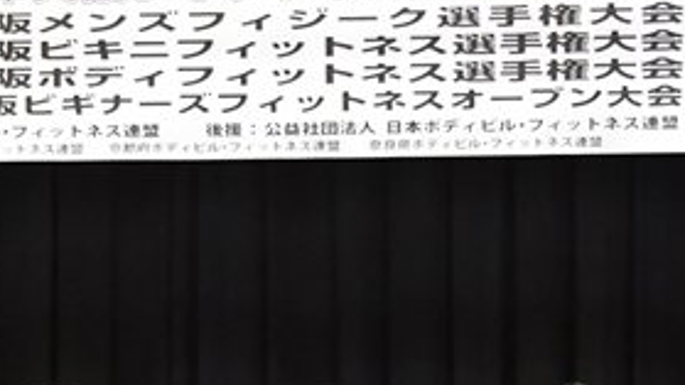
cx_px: 207
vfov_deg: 4.1
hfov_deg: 7.3
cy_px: 520
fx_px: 5395
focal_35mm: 297
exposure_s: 1/400
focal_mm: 68
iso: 6400
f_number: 5.6
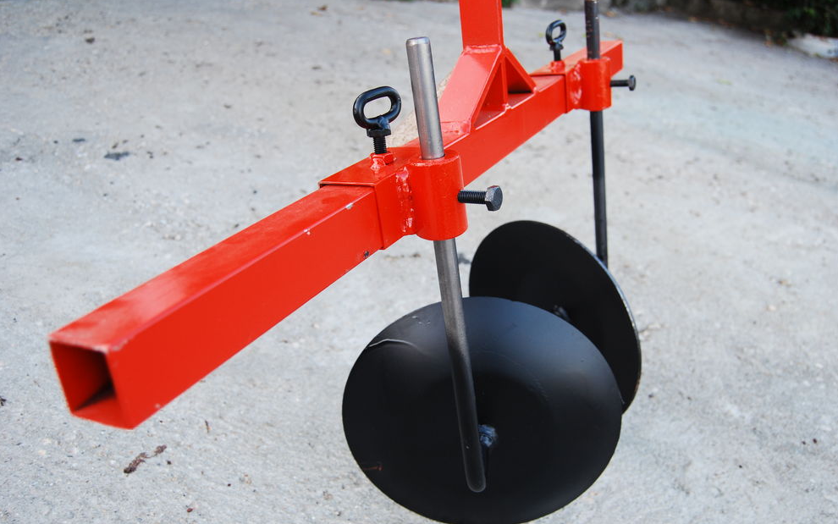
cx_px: 421
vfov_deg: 37.3
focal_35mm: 34
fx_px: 777
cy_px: 266
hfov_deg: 56.7
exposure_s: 1/80
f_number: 4.5
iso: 200
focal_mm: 22
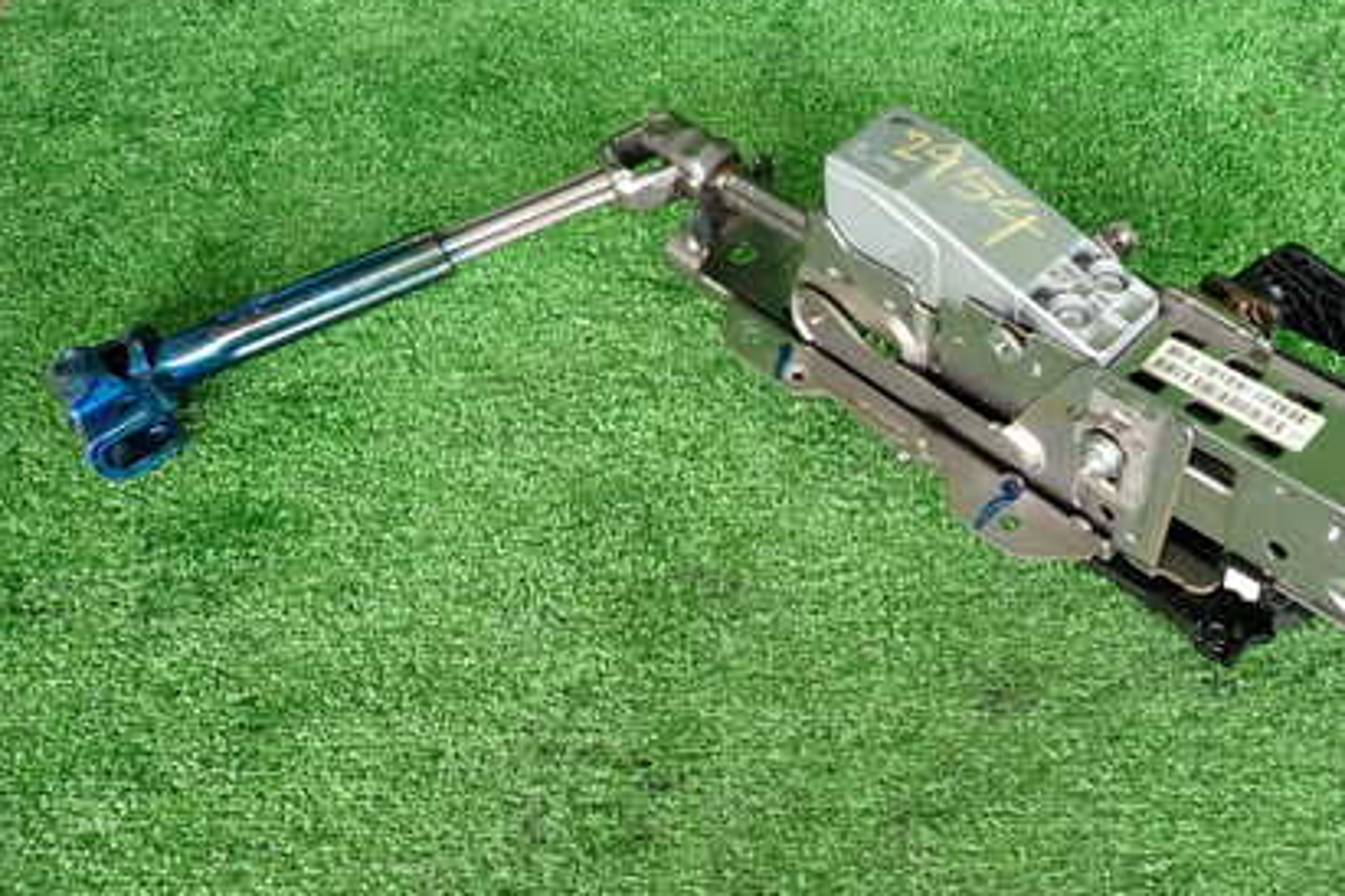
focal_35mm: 38
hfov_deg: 49.8
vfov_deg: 35.1
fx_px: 1420
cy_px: 455
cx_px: 897
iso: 200
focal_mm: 4.5
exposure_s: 1/100
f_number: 2
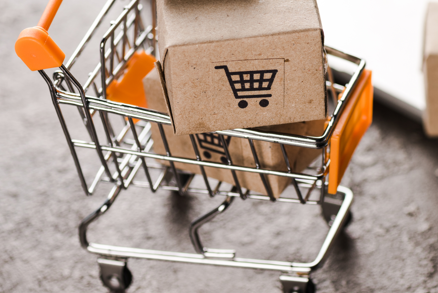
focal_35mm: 209
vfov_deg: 6.6
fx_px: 2543
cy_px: 99
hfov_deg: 9.8
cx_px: 359
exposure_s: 1/200
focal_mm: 105
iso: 100
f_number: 5.6
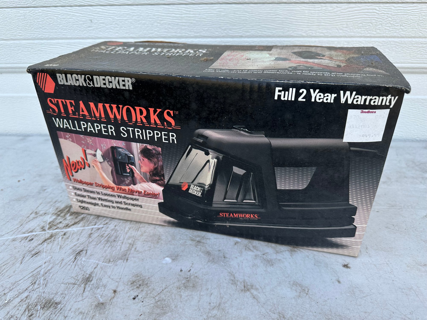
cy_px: 160
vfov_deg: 56.8
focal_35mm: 24
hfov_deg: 71.6
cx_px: 214
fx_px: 296
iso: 80
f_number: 1.78
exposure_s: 1/401
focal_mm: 6.86
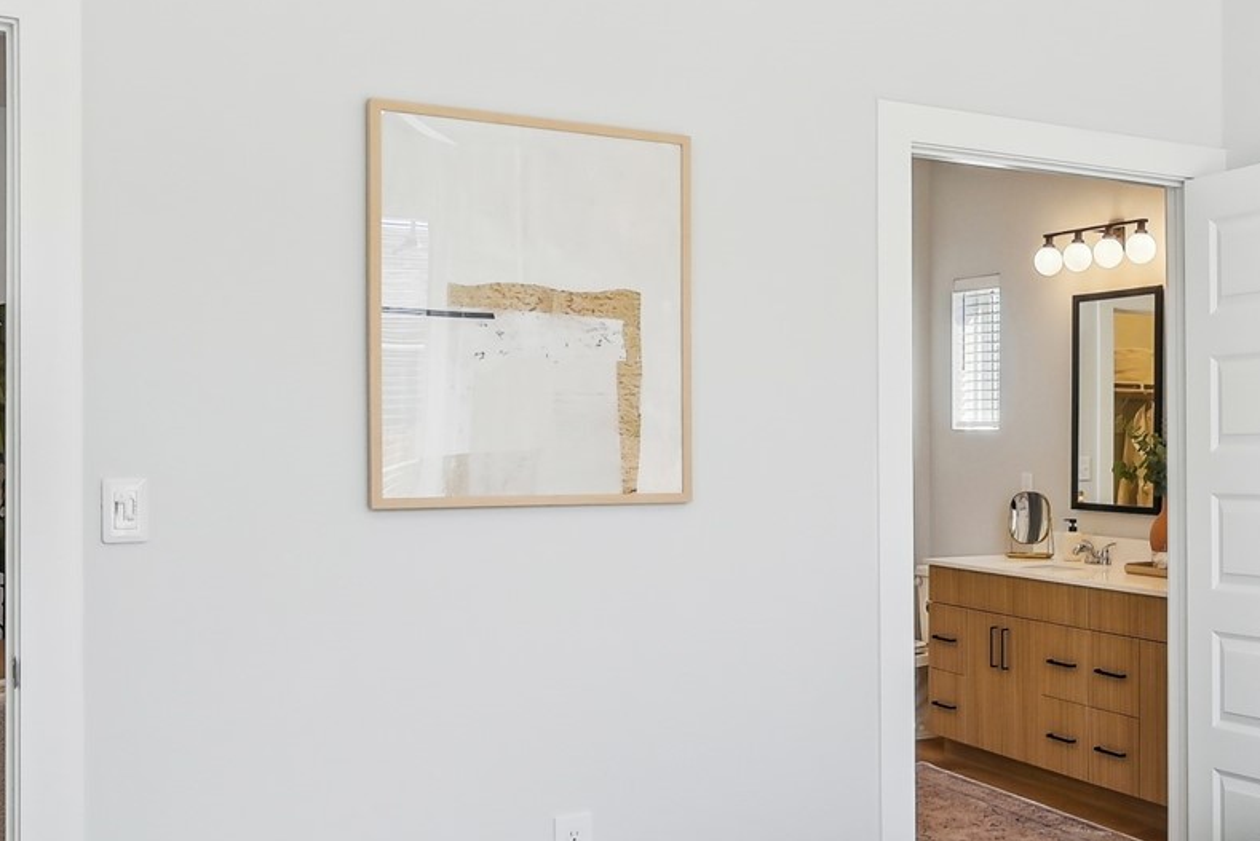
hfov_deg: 41.3
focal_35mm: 44
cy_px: 417
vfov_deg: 30.6
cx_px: 1113
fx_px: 1541
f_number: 8
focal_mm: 16
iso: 400
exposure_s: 1/100
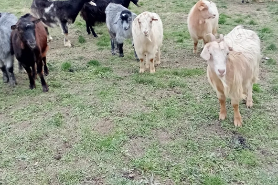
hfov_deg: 39.3
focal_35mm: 50
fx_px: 386
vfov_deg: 26.2
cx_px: 101
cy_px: 23
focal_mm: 2.78
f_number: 2
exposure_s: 1/124
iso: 100
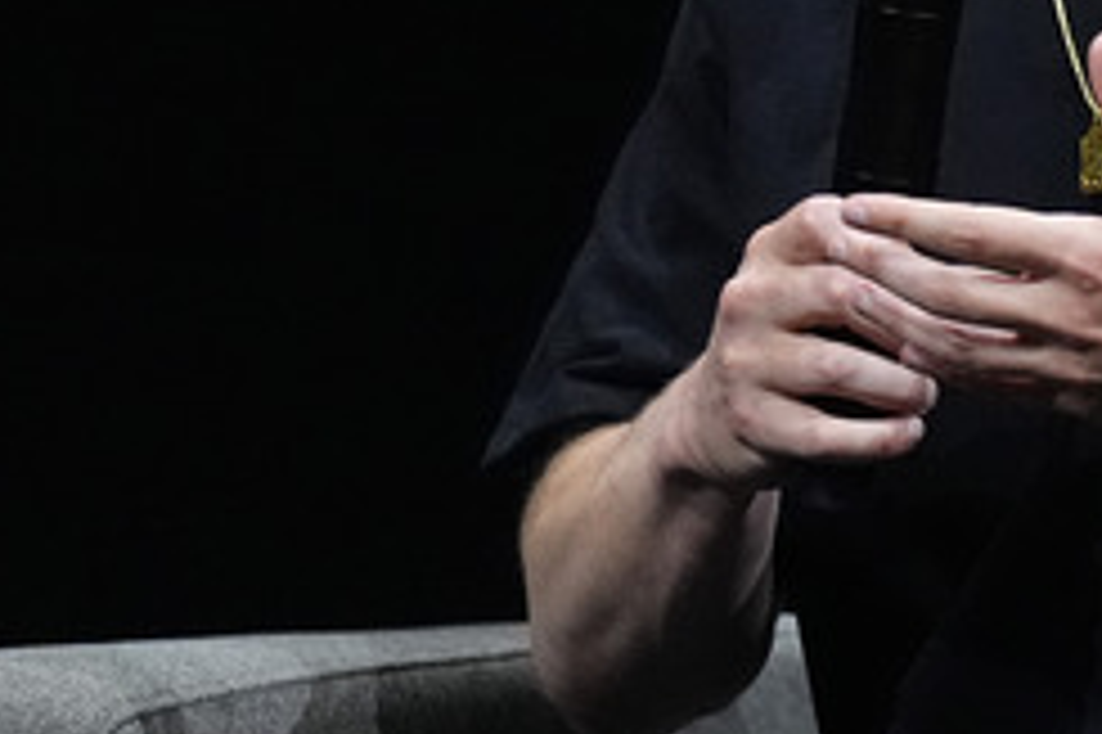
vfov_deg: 0.7
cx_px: 1187
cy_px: -297
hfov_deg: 1.1
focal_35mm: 1909
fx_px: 58395
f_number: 4
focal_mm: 600
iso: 8000
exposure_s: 1/320
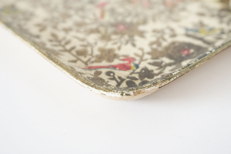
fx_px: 321
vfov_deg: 26.9
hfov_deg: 39.6
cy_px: 56
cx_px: 119
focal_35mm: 50
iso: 800
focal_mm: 26
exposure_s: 1/160
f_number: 4.5
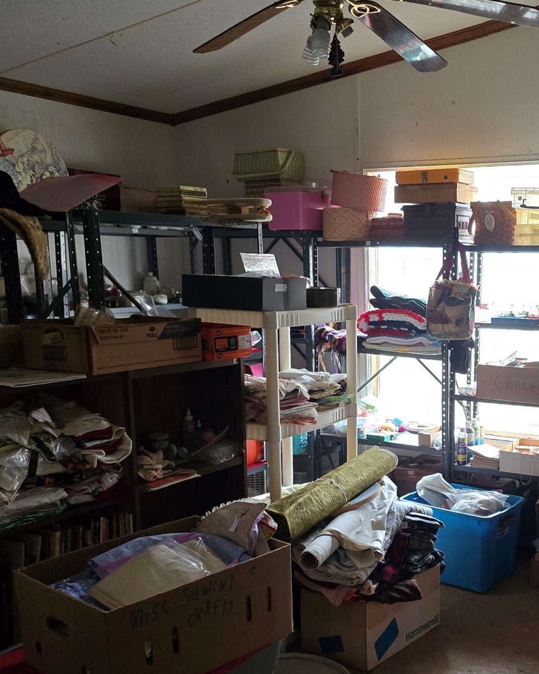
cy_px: 416
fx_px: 798
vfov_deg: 45.5
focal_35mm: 40
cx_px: 435
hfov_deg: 36.0
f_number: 1.7
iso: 1000
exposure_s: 1/120
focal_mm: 6.3
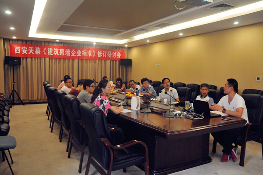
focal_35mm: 48
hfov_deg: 41.2
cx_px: 132
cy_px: 88
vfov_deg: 28.0
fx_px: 350
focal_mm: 32
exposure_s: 1/80
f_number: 4.5
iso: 1250
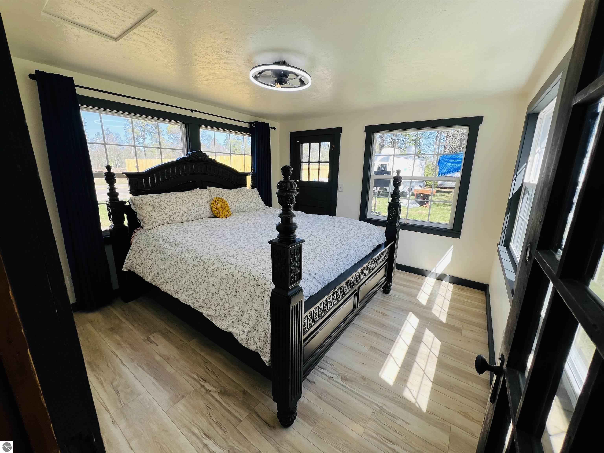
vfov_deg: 89.9
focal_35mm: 13
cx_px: 302
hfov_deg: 106.2
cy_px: 226
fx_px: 227
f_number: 1.8
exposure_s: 1/134
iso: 32
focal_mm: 1.57
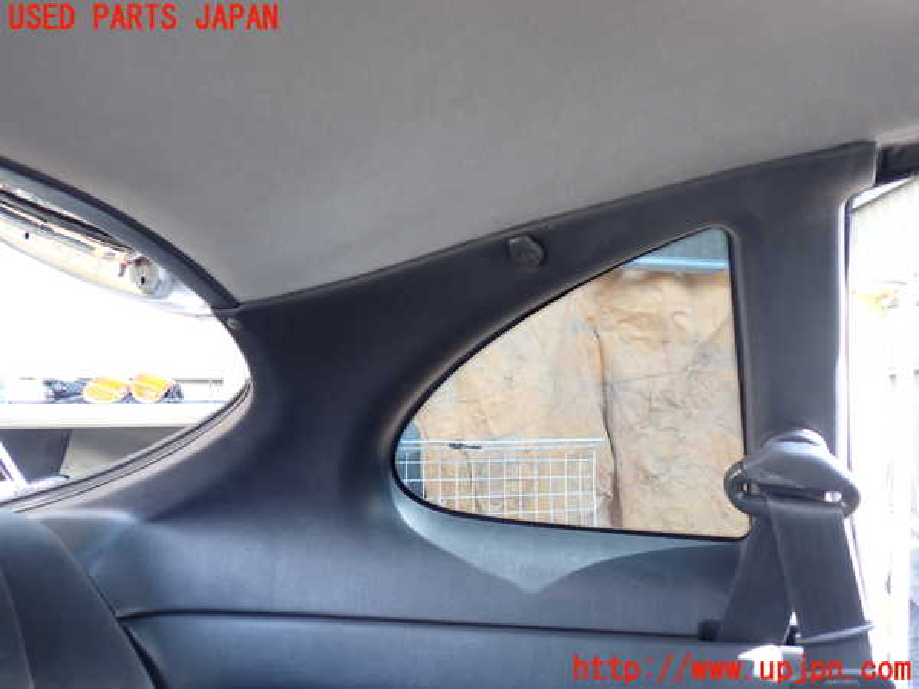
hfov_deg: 60.0
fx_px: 796
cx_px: 460
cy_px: 344
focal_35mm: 30
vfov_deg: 46.8
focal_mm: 5.4
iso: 200
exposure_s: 1/50
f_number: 2.3
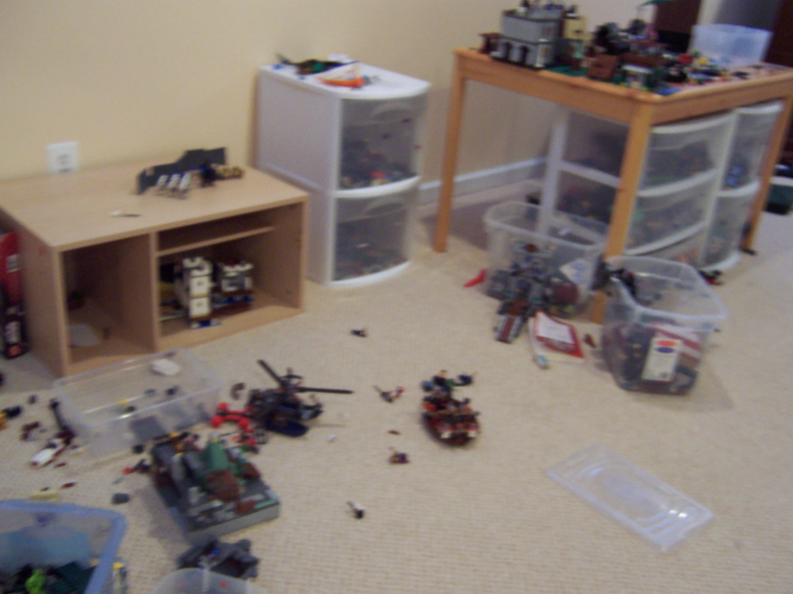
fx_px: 825
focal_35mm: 36
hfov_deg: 51.4
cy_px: 297
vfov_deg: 39.7
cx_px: 396
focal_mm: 5.6
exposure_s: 1/10
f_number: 2.8
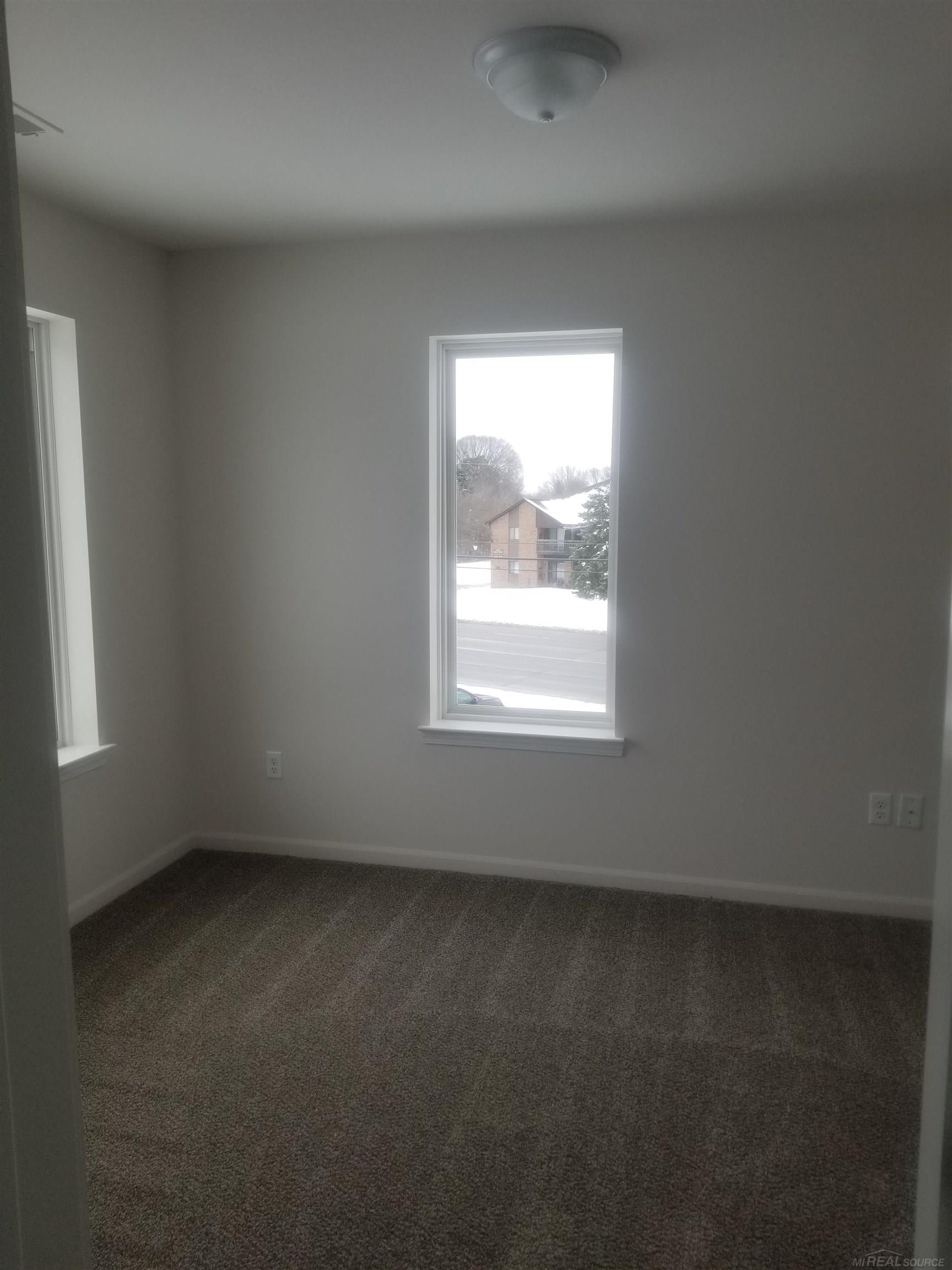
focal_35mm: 26
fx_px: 953
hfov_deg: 53.1
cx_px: 476
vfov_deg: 67.3
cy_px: 635
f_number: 1.7
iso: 50
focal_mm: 4.25
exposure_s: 1/356
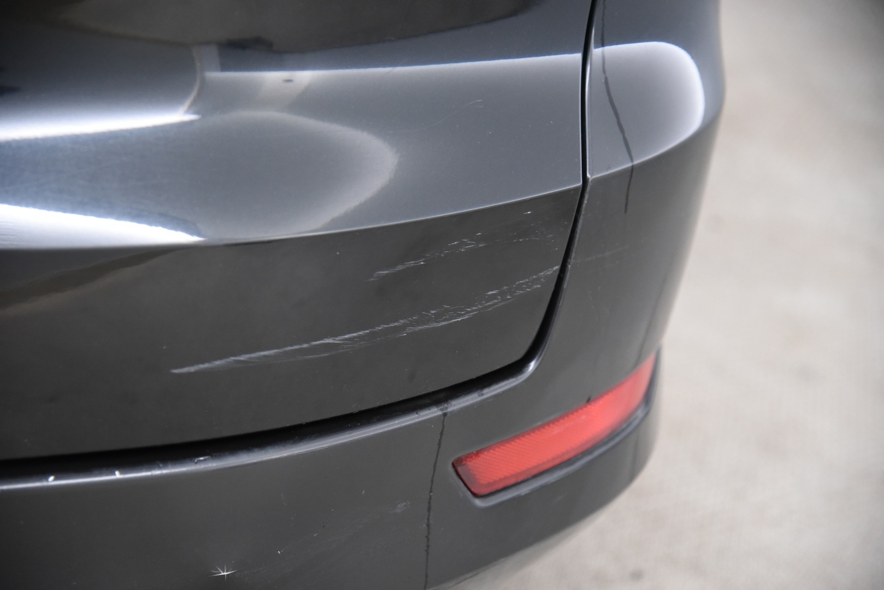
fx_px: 1842
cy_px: 295
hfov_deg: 27.0
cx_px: 442
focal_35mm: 75
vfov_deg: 18.2
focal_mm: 75
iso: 4000
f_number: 4
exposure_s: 1/80
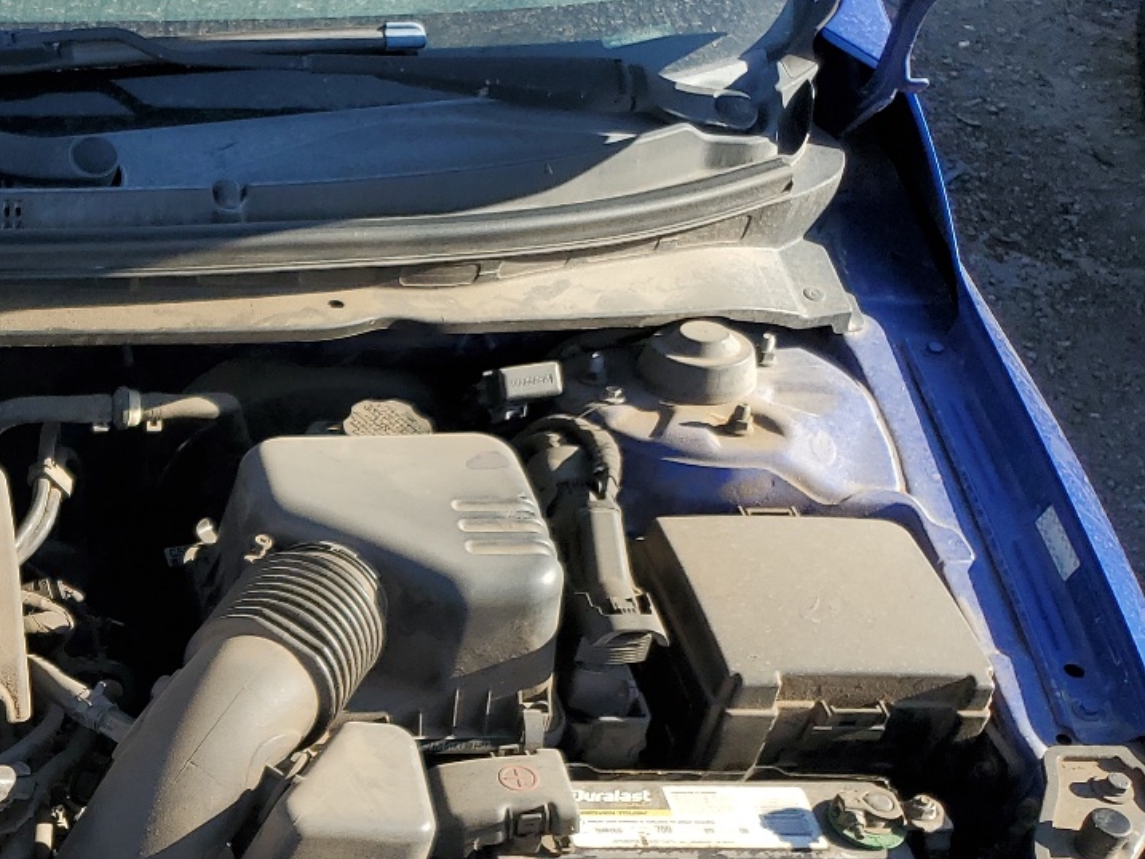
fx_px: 1919
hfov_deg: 29.7
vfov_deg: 24.5
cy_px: 778
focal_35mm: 58
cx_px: -131
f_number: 1.5
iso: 50
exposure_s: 1/1111
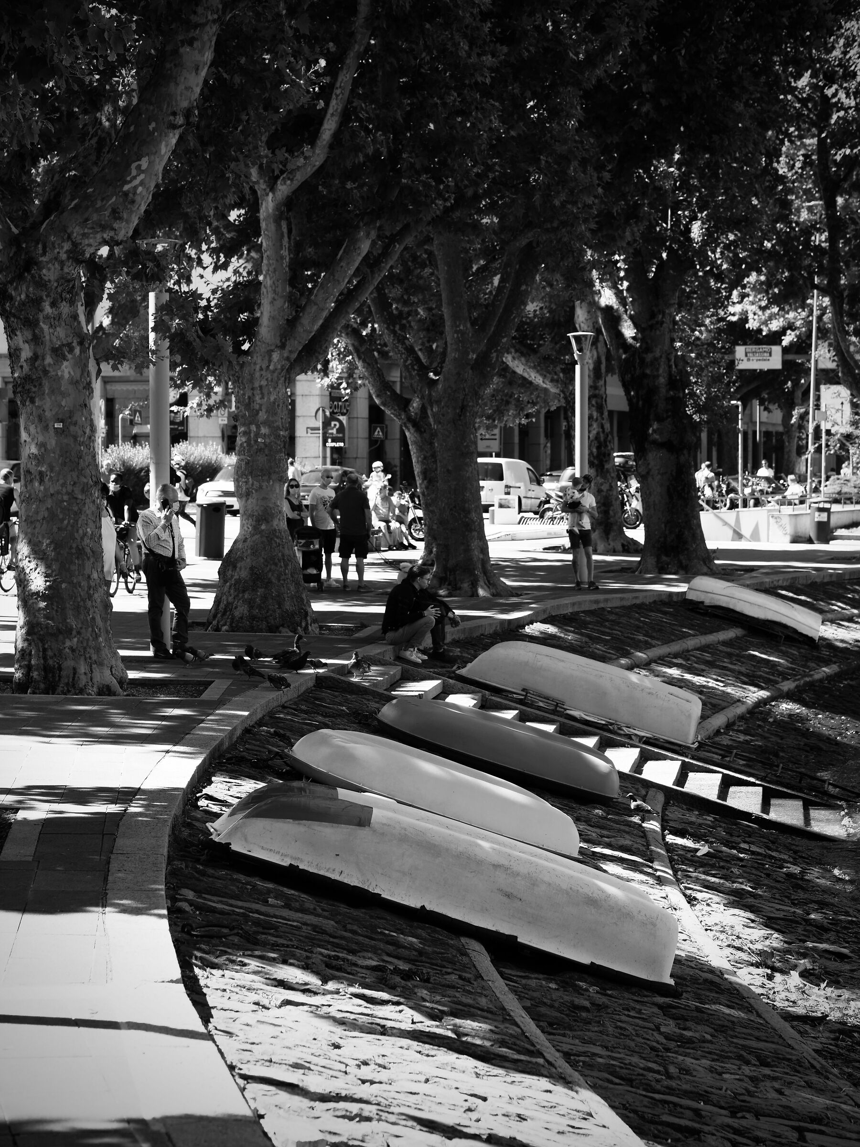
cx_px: 430
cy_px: 574
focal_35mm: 86
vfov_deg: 22.8
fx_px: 2849
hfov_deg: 17.2
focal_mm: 43
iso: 200
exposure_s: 1/640
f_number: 3.5
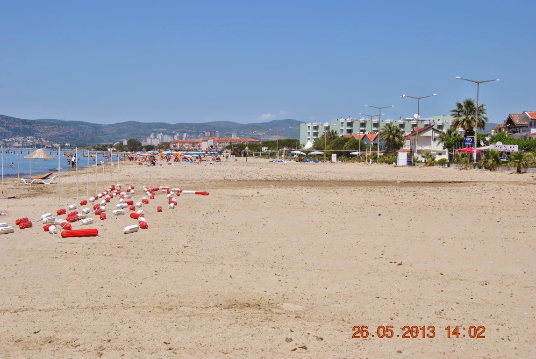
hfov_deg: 29.2
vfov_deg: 19.8
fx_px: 1029
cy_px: 180
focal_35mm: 69
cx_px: 268
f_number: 9
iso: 100
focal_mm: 46
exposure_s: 1/320
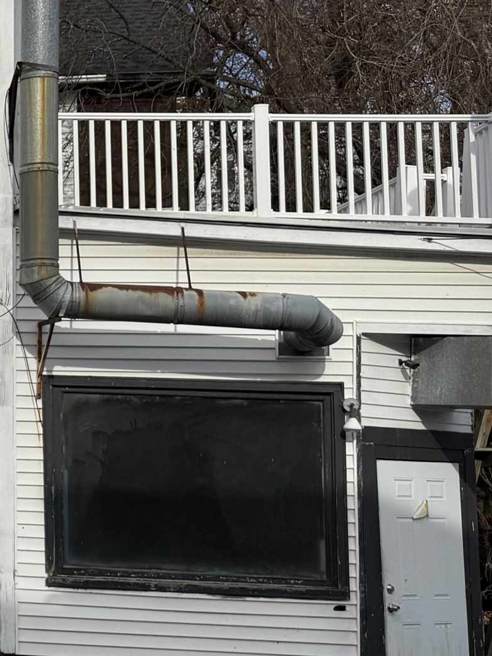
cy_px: 343
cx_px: -456
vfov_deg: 27.4
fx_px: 1345
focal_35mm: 71
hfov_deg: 16.4
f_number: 1.78
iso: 80
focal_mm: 6.76
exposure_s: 1/6711
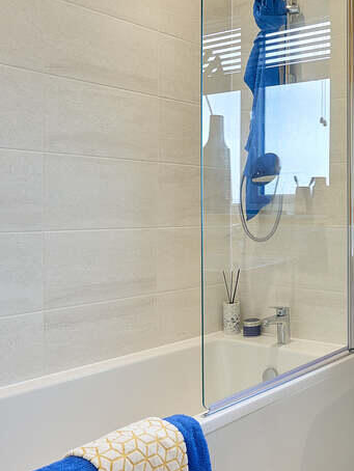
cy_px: 212
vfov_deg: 47.8
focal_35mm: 39
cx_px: 341
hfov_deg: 34.1
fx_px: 531
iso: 100
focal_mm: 18
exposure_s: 1/5
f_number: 11
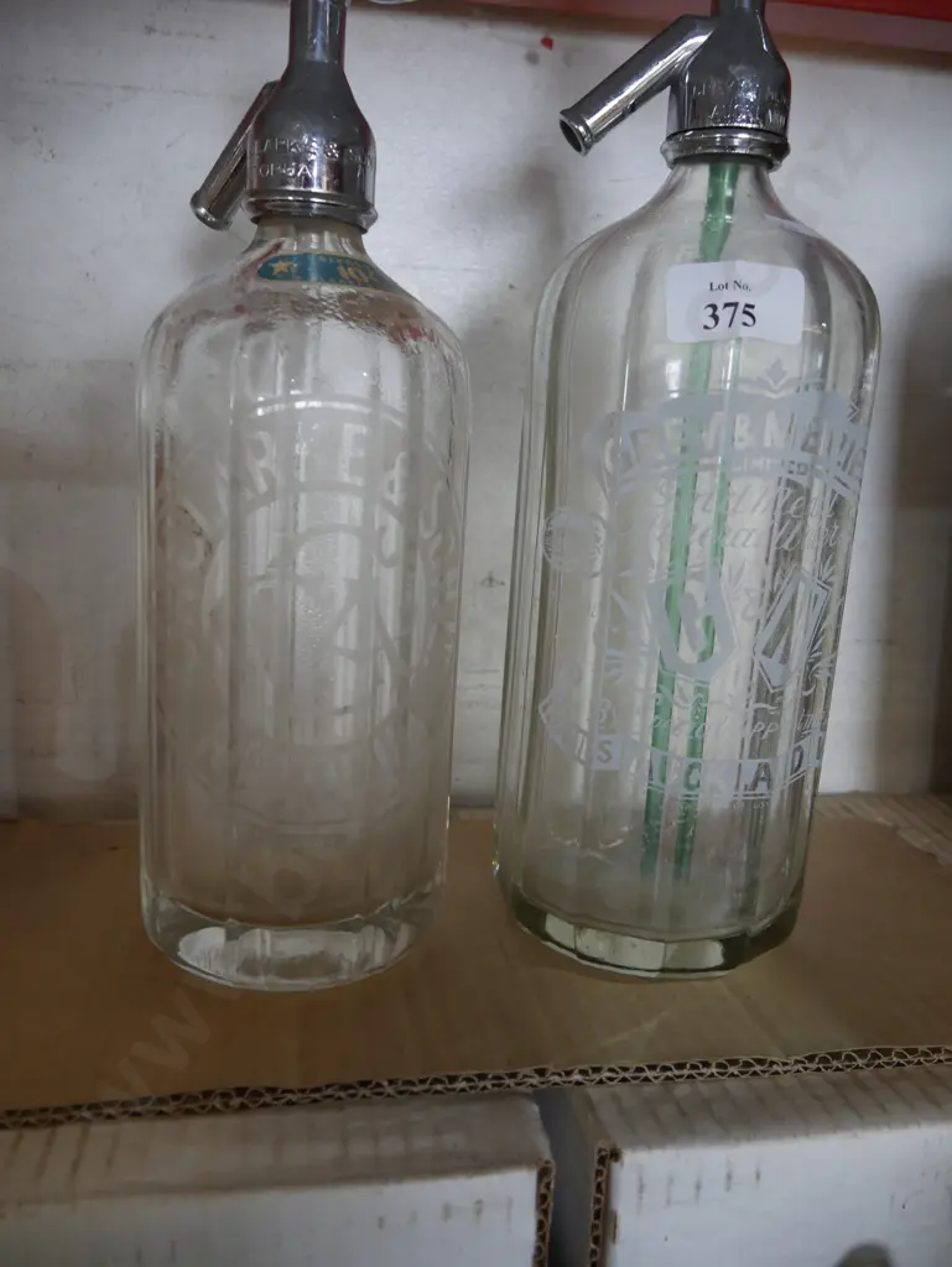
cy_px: 634
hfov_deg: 49.8
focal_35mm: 28
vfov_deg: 63.4
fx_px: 1026
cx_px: 476
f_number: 3.5
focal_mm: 14
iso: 640
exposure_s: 1/60
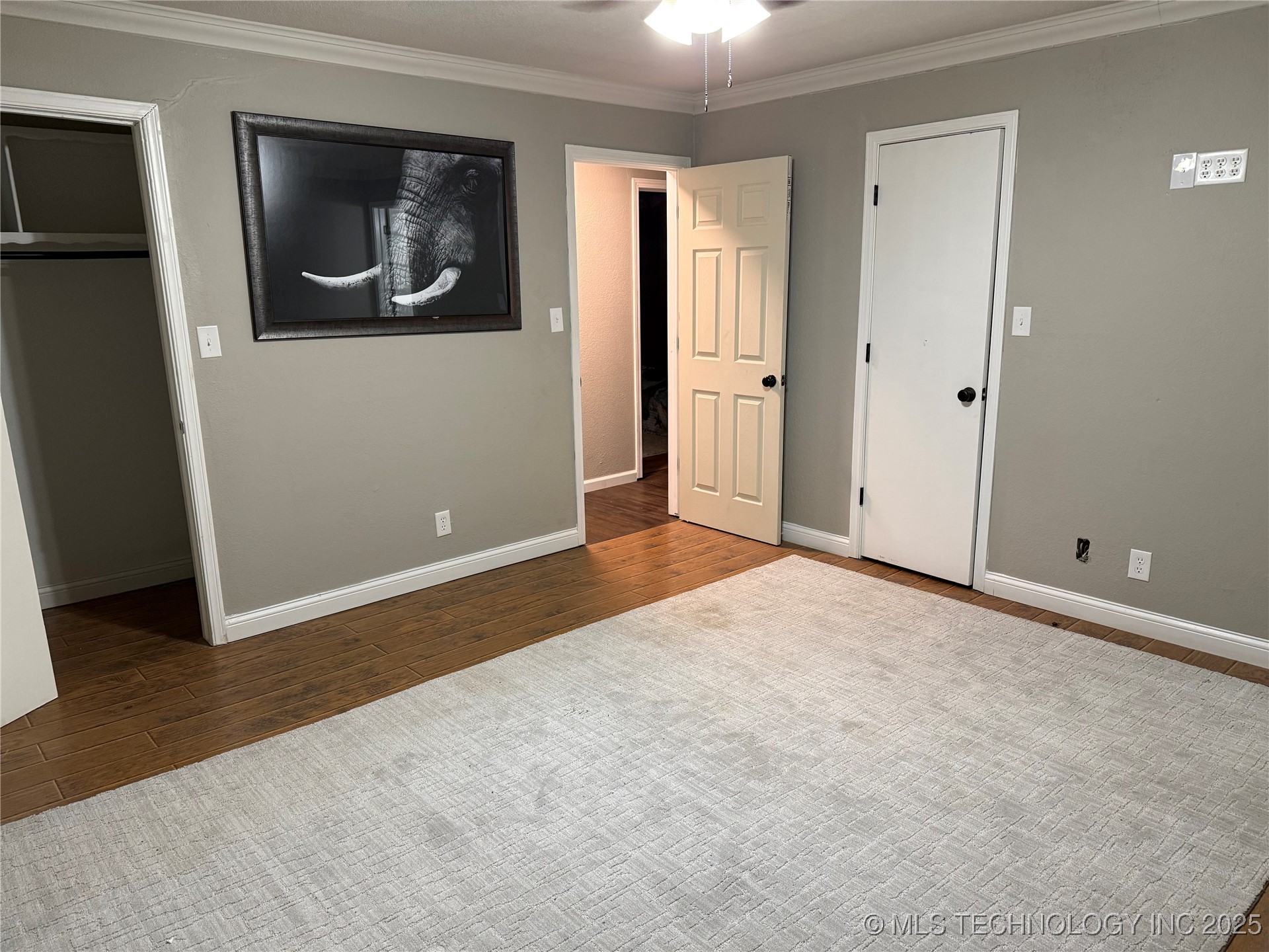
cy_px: 476
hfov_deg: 71.6
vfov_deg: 56.8
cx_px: 634
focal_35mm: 24
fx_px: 880
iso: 250
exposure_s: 1/60
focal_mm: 6.76
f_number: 1.78
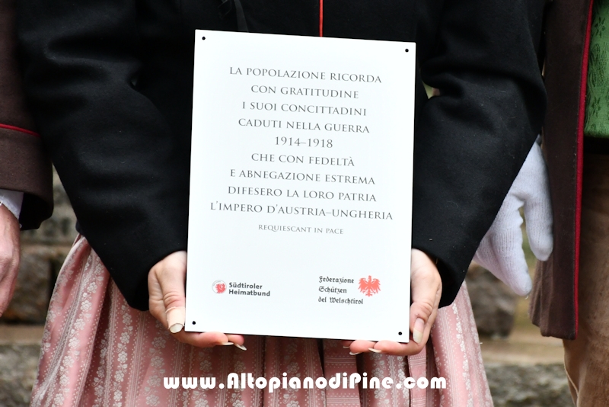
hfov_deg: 9.8
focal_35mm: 210
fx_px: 3554
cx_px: 304
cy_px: 204
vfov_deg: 6.5
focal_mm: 140
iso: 900
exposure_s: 1/250
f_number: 5.6
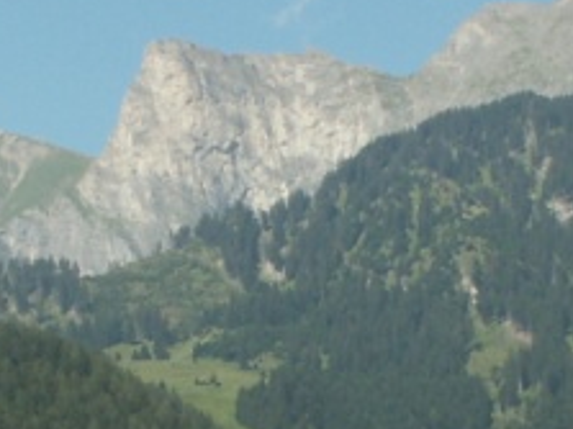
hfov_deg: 12.3
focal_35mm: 161
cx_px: 265
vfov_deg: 9.2
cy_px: 331
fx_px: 2664
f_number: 5.6
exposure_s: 1/200
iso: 50
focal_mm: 5.86
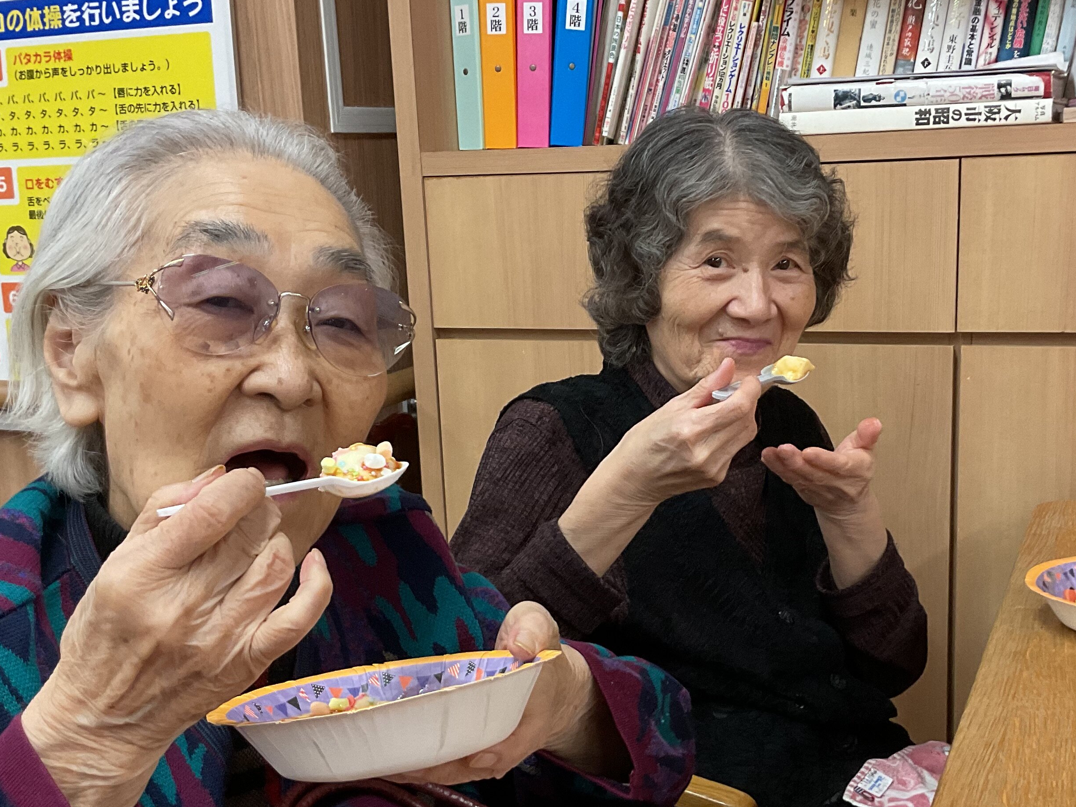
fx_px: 1492
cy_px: 494
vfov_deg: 30.2
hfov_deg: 39.6
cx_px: 621
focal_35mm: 48
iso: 80
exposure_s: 1/60
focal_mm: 3
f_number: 1.8
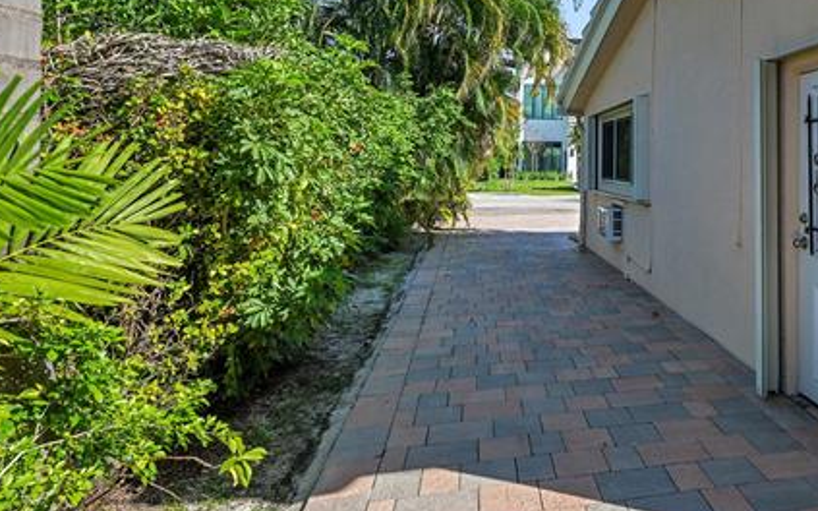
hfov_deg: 62.7
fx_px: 602
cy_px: 148
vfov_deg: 44.9
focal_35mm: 27
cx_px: 652
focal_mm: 14
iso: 64
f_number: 9
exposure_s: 1/125
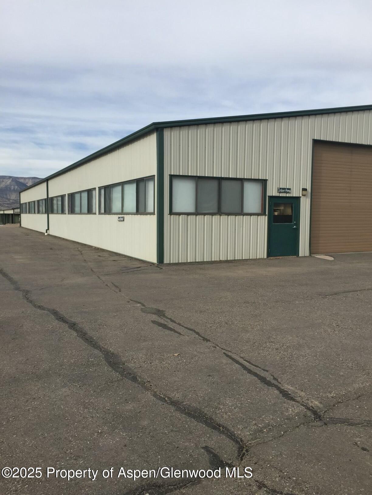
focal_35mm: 29
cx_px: 186
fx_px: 416
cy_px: 248
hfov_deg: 48.2
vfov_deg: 61.7
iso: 32
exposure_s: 1/1980
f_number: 2.2
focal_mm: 4.15
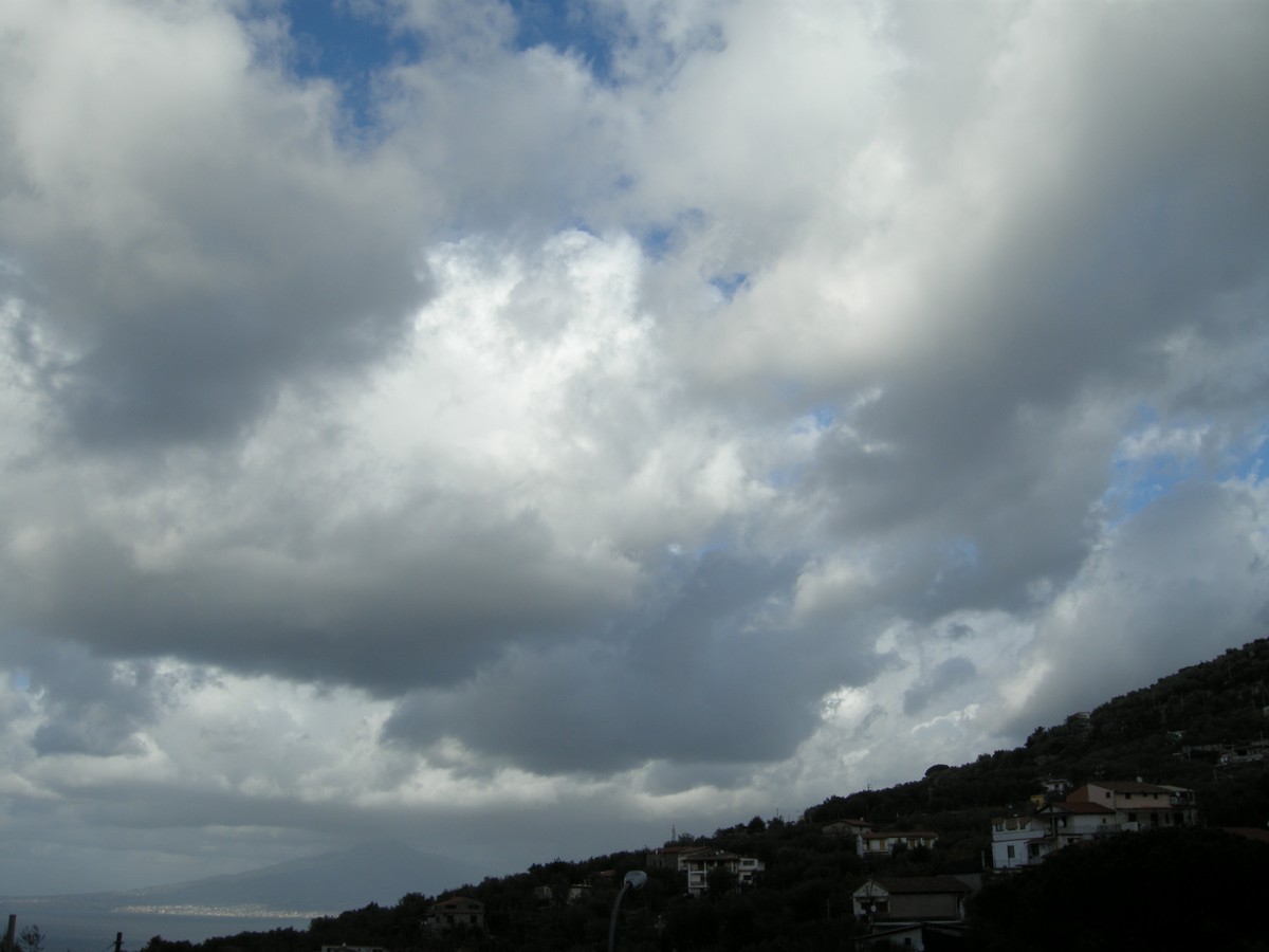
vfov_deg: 40.7
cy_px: 476
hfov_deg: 52.6
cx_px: 634
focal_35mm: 35
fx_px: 1283
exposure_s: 1/313
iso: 64
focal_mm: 7.5
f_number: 6.1
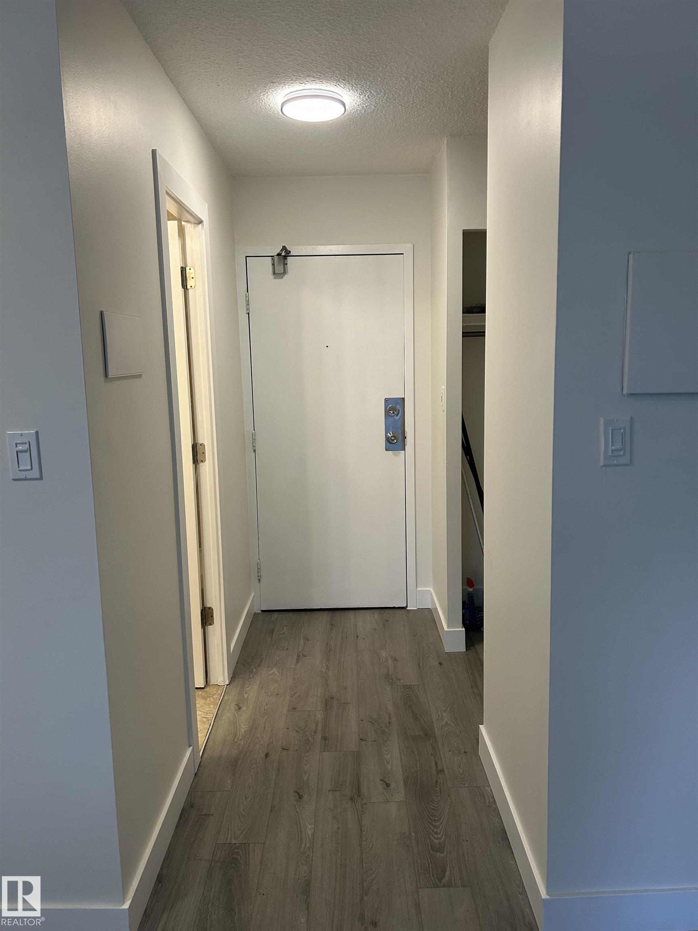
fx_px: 699
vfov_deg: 67.3
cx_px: 349
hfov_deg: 53.1
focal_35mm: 26
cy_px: 466
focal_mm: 5.7
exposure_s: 1/120
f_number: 1.5
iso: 125
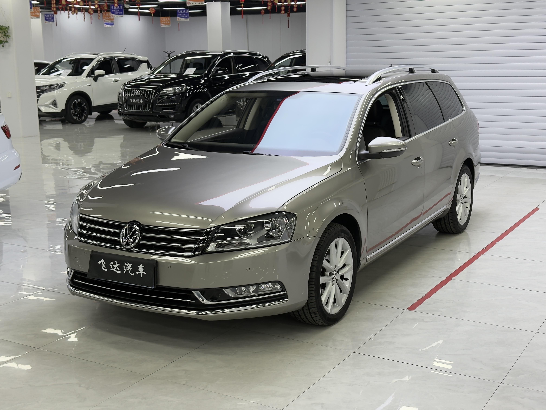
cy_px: 205
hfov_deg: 39.7
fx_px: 757
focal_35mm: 48
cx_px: 273
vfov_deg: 30.3
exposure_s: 1/100
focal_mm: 6.76
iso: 50
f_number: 1.78
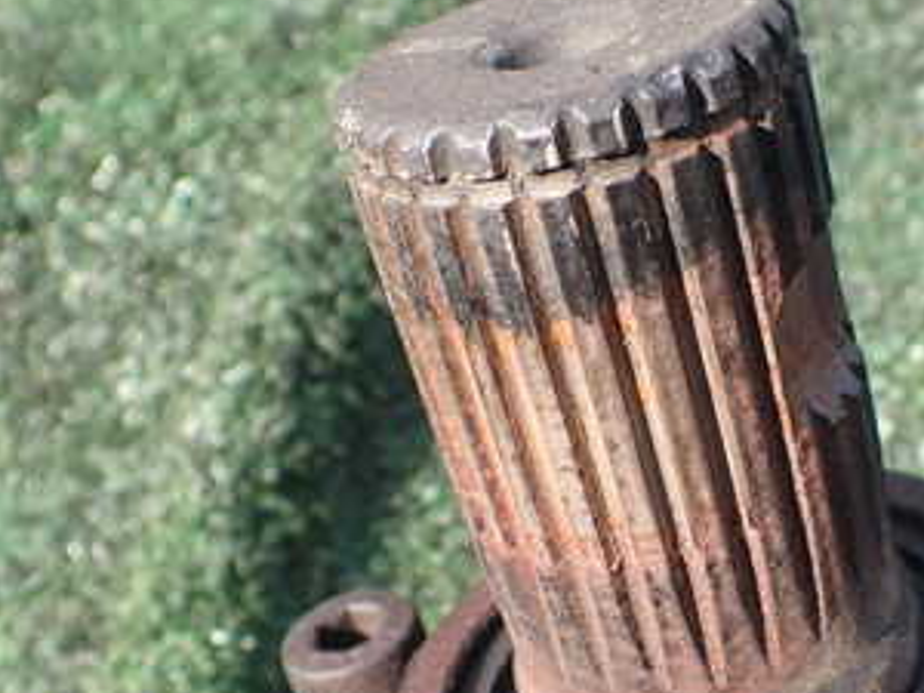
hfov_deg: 31.7
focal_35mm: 60
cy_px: 447
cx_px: 671
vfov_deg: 24.3
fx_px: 1602
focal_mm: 5.4
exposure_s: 1/200
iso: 100
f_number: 3.2
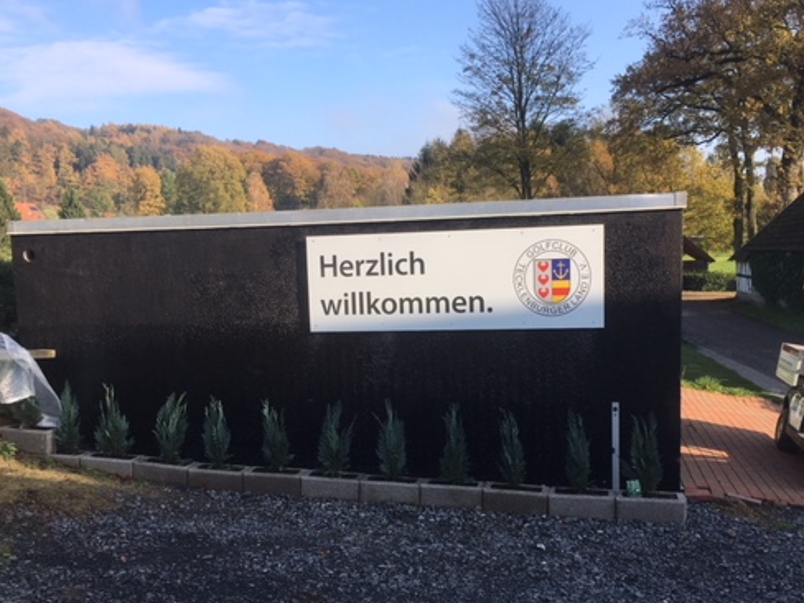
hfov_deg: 49.0
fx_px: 883
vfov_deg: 37.5
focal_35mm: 38
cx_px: 402
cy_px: 371
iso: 25
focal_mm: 4.15
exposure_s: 1/615
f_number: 2.2
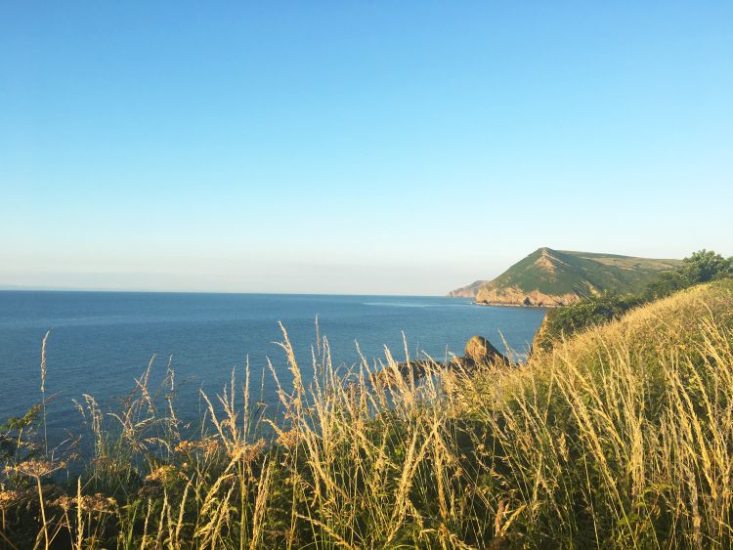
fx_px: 614
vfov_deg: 48.3
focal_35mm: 29
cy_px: 275
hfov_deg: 61.6
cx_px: 366
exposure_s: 1/718
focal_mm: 4.15
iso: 25
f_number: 2.2
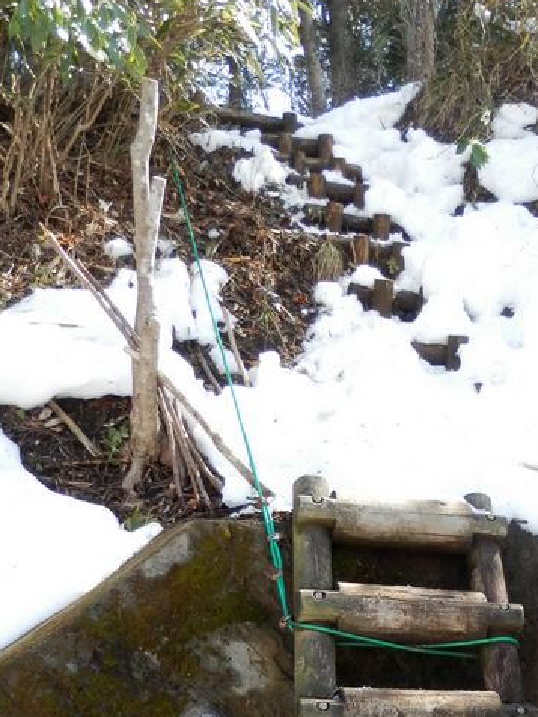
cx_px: 446
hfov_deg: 33.2
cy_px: 556
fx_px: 870
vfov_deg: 43.1
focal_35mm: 42
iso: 80
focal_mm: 4.5
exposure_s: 1/125
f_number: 3
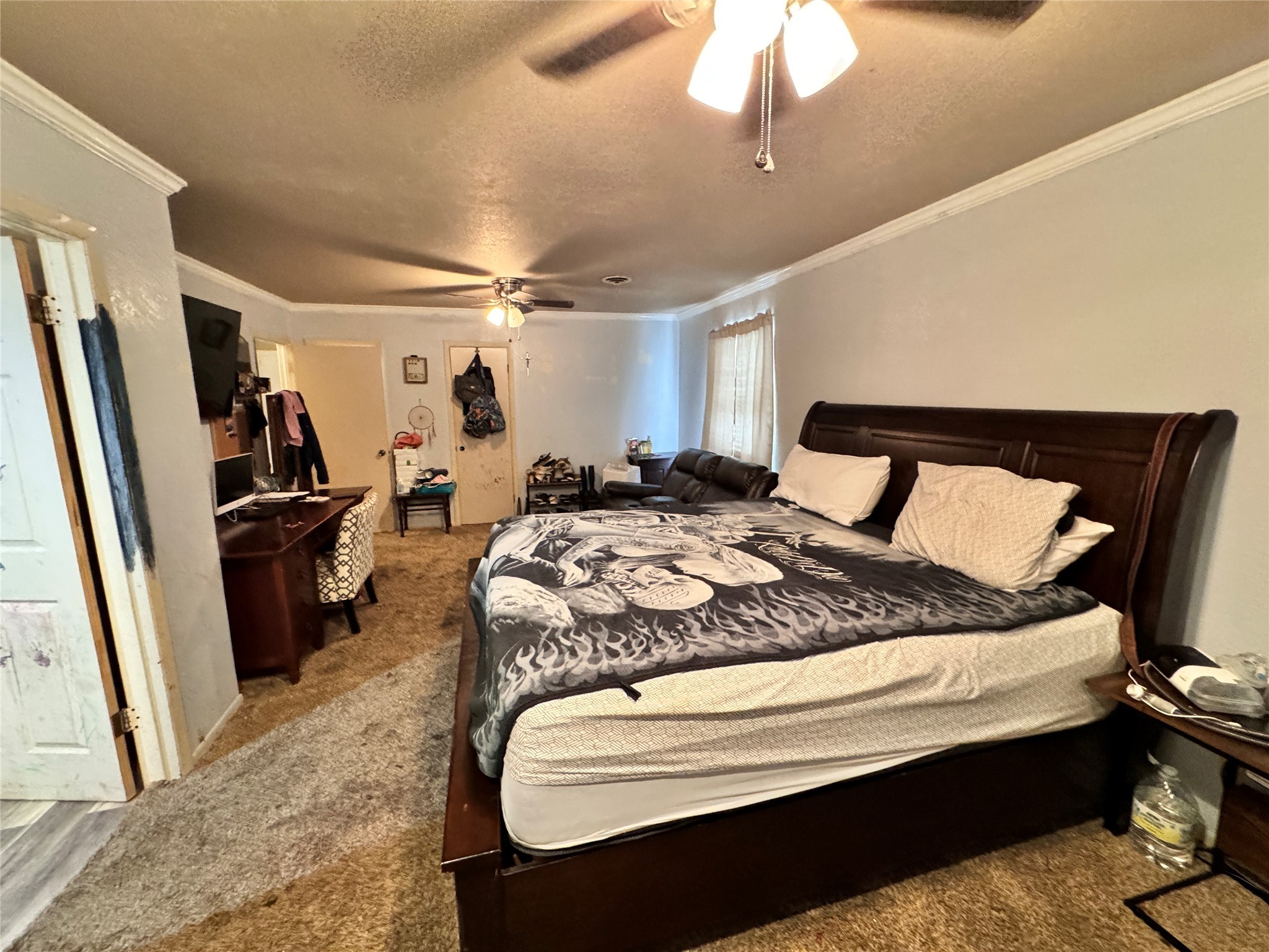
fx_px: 513
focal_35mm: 14
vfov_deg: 85.7
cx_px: 634
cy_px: 476
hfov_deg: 102.1
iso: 1000
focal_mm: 2.22
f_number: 2.2
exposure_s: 1/60
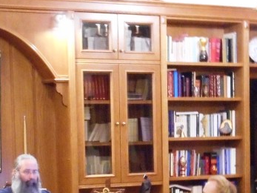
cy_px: 229
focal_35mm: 130
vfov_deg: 11.2
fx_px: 965
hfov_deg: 15.2
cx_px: 148
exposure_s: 1/5
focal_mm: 7.9
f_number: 4.7
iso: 800
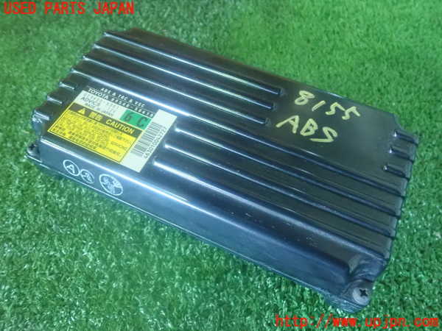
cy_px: 166
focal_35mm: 30
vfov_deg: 46.8
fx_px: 383
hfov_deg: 60.0
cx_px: 221
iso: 1600
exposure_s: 1/25
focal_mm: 5.5
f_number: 2.3
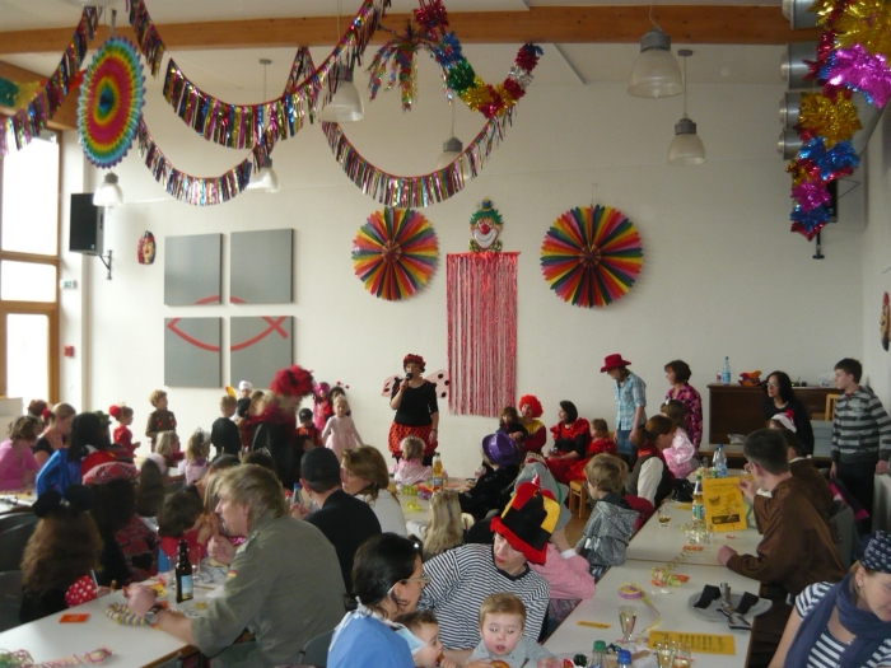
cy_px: 334
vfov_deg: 42.9
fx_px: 849
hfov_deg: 55.4
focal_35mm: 33
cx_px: 446
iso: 250
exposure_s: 1/30
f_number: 2.8
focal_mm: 5.5
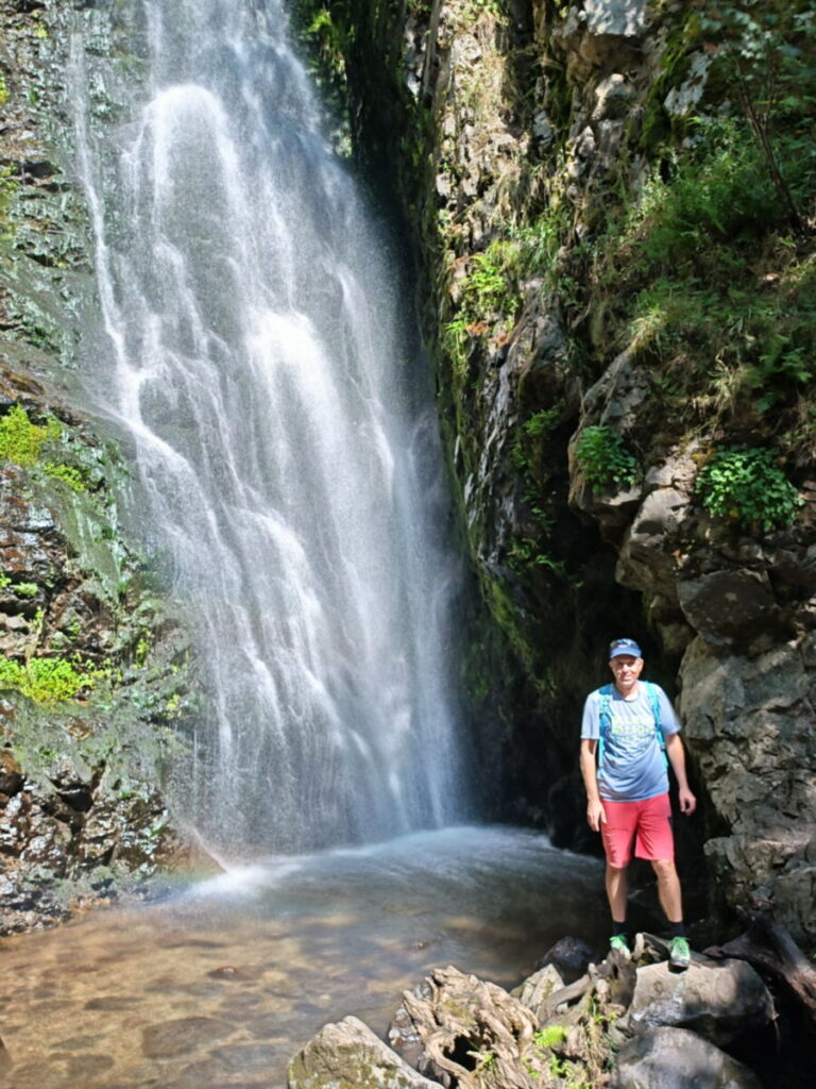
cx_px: 408
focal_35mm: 41
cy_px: 544
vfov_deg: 45.8
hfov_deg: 35.1
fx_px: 1289
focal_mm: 8.72
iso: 50
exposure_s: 2
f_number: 2
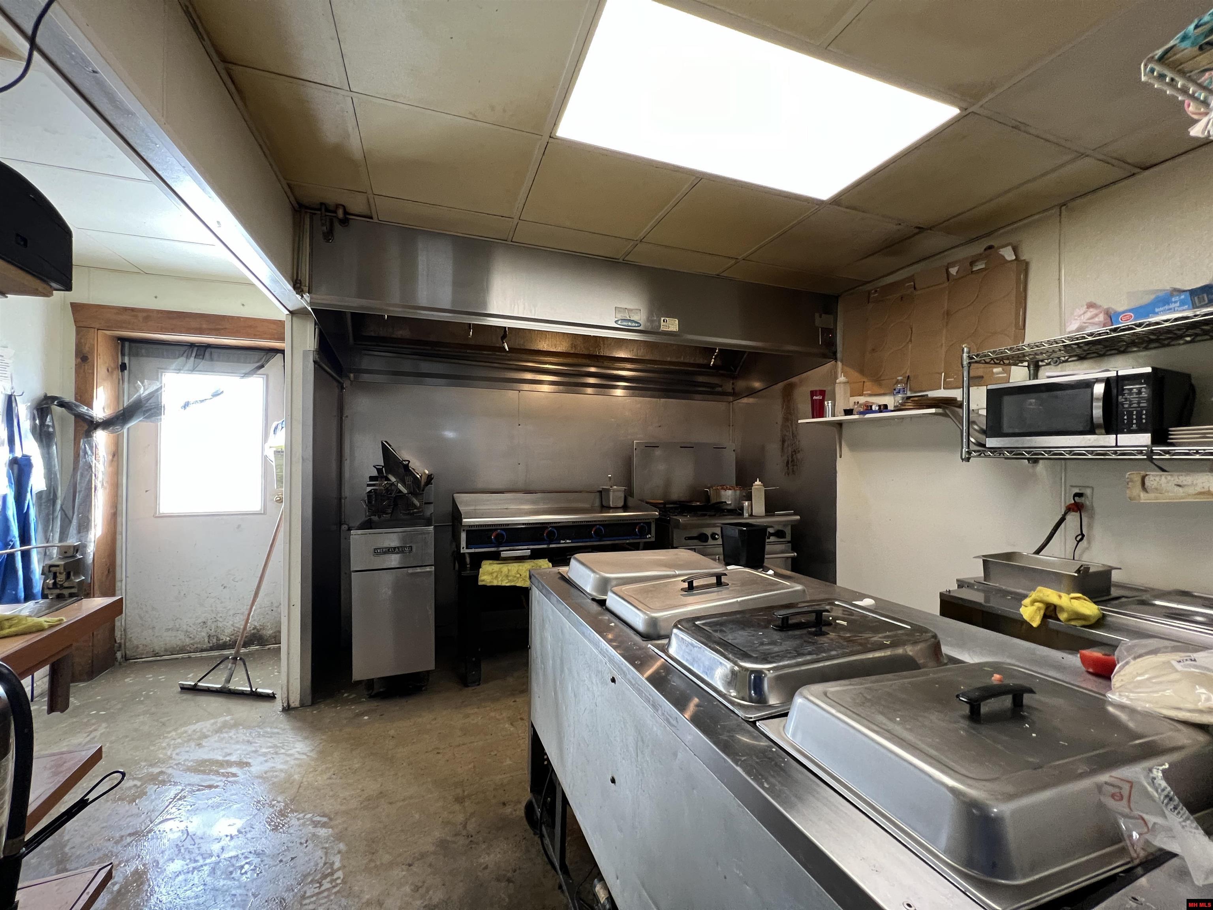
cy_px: 455
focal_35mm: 13
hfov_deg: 106.2
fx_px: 456
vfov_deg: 89.9
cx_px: 606
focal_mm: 1.57
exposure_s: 1/60
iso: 250
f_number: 1.8
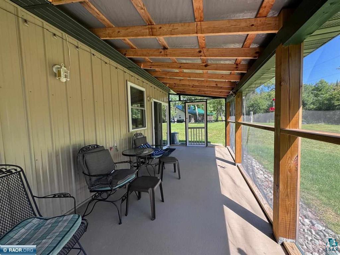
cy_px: 128
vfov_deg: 85.7
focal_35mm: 14
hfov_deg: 102.1
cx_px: 170
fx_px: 138
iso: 40
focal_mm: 2.22
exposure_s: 1/184
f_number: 2.2
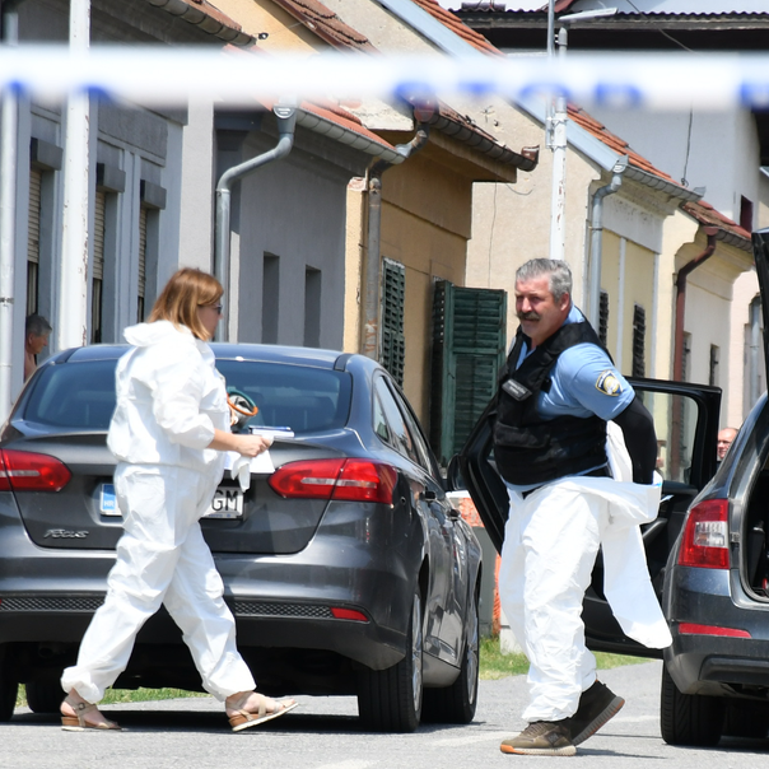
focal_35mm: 479
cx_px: 493
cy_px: 556
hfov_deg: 3.7
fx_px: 12039
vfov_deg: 3.7
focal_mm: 140
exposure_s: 1/1600
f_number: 5.6
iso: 400
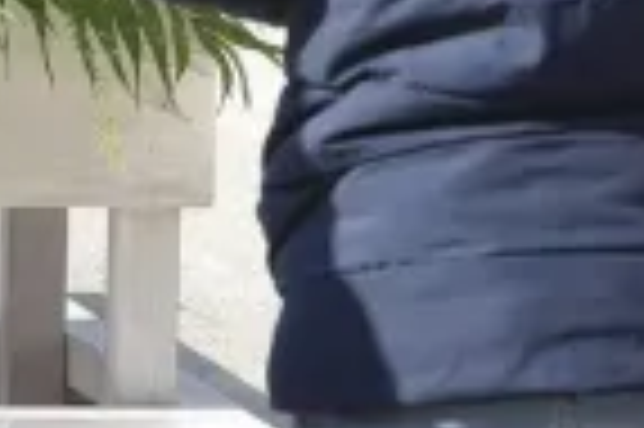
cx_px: -414
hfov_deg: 2.4
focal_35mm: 851
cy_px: -545
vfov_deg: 1.6
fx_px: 15206
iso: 320
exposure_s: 1/320
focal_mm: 160
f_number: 11
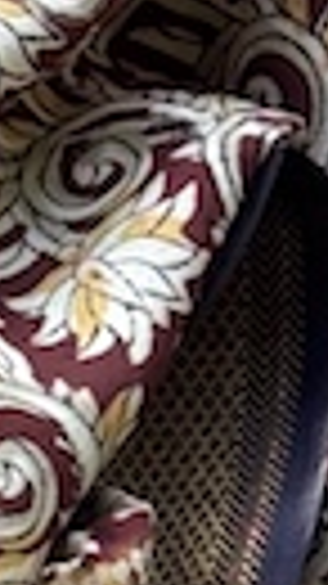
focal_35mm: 342
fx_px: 5295
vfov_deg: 6.2
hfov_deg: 3.4
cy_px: 1060
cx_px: -993
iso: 64
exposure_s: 1/317
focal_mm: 6.76
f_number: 1.78
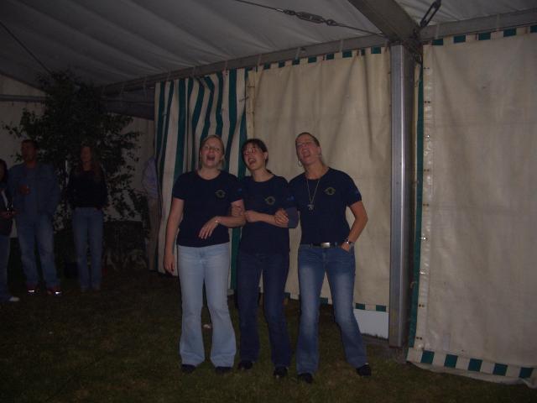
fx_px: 543
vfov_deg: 40.7
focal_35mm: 35
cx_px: 268
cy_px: 202
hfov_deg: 52.6
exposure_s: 1/60
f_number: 2.6
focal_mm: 5.8
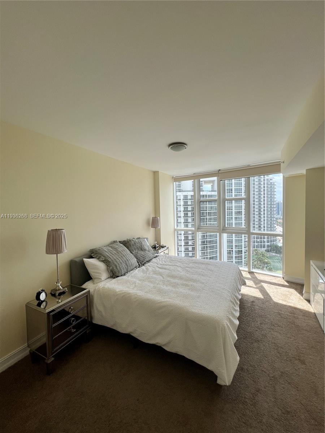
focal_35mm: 13
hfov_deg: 89.9
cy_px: 216
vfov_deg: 106.2
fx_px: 163
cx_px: 162
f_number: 1.8
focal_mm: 1.57
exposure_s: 1/347
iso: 32
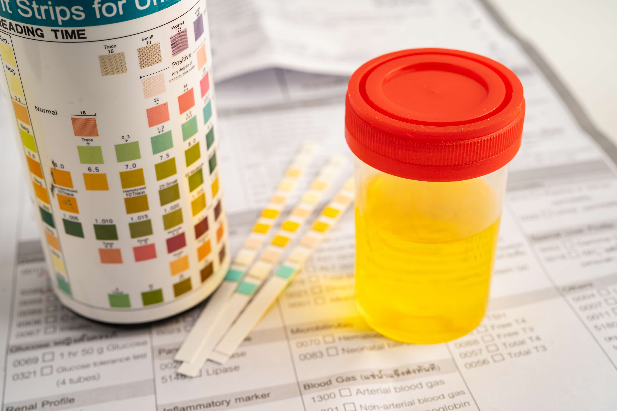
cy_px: 206
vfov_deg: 27.0
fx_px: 857
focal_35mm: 50
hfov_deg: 39.6
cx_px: 308
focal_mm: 50
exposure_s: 1/80
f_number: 8
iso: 100
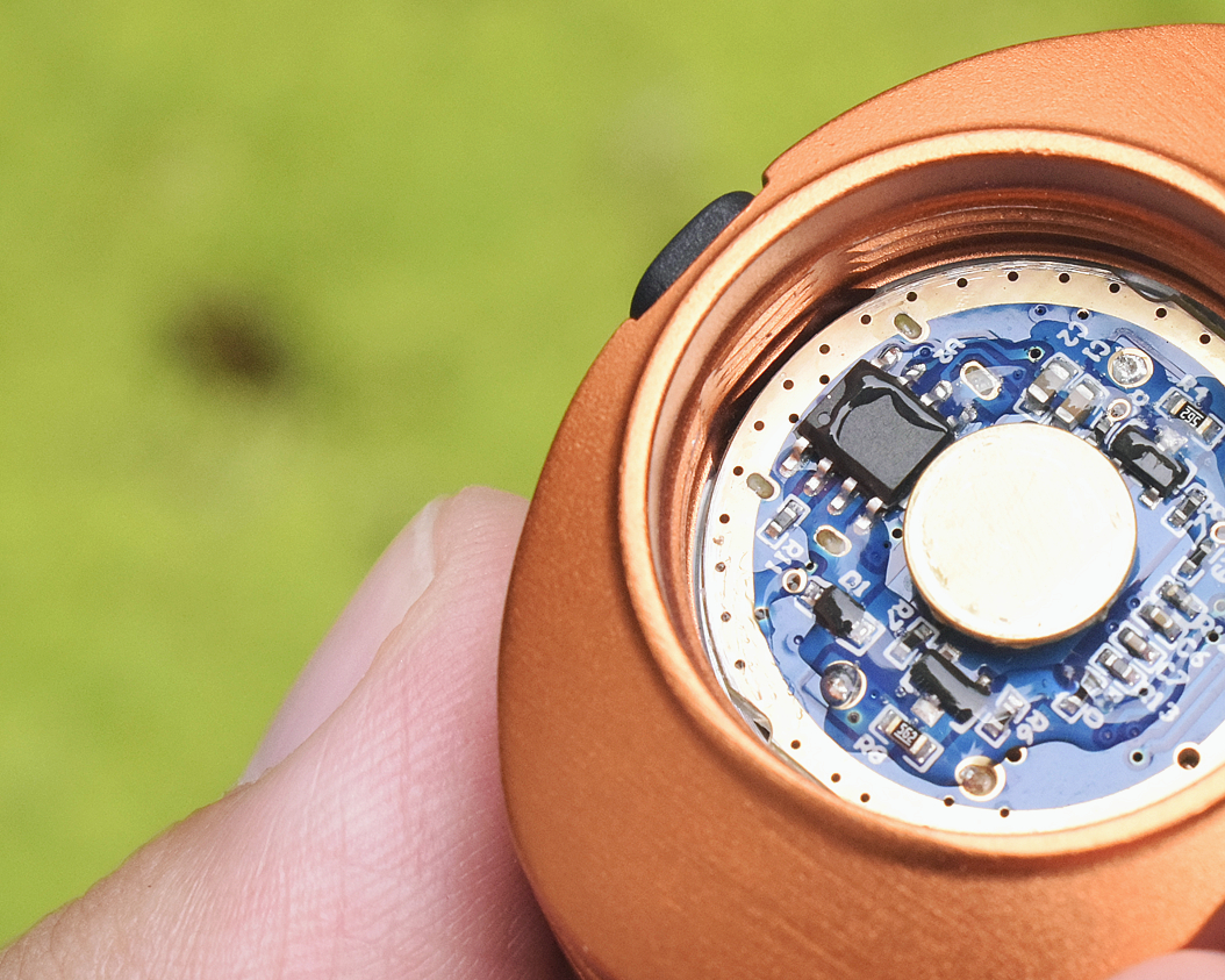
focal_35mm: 147
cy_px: 569
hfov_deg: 13.0
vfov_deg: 10.5
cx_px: 1034
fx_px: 5325
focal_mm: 55
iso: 3200
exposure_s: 1/640
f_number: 13
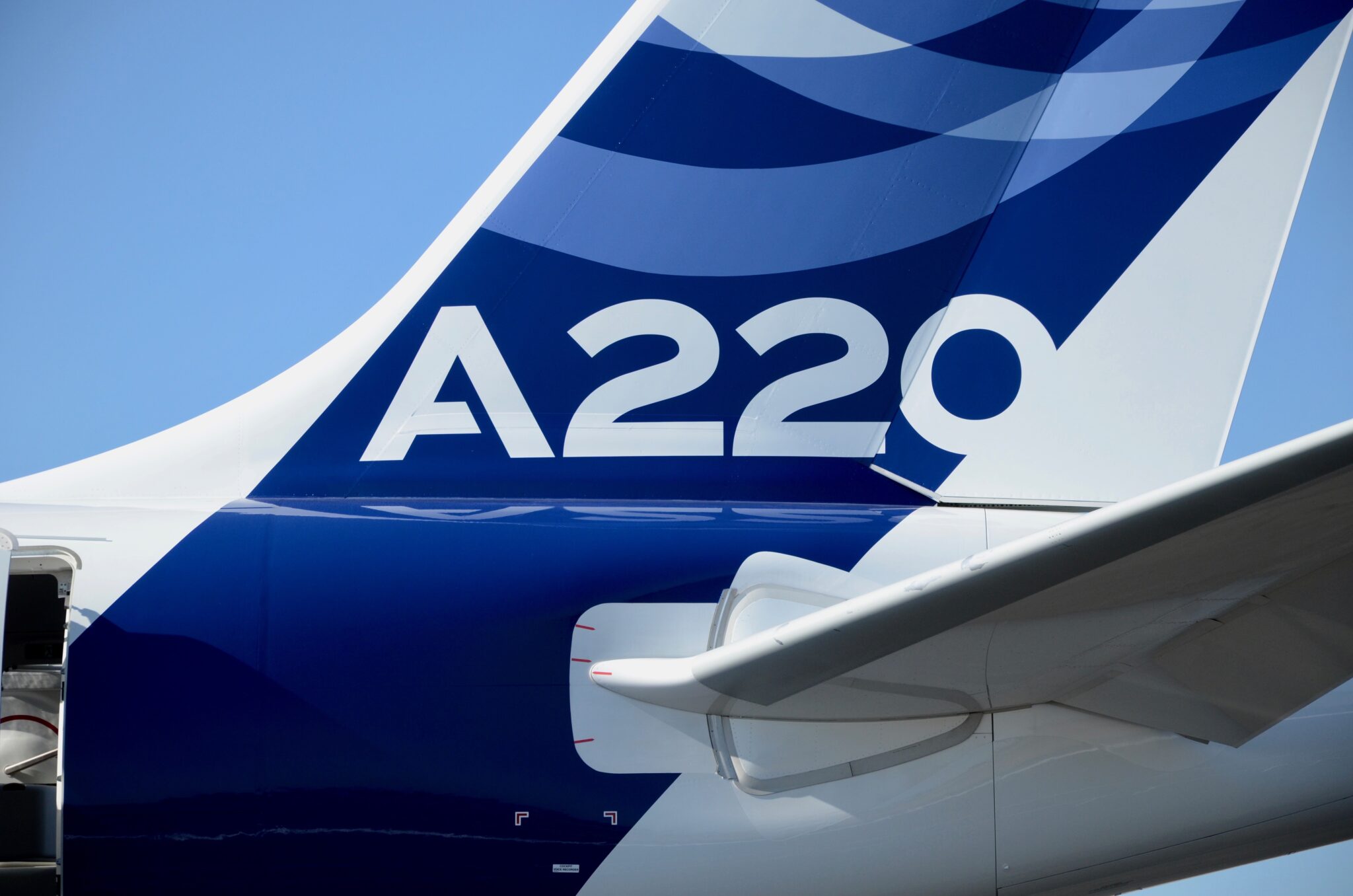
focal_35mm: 158
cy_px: 448
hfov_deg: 13.1
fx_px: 5906
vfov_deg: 8.7
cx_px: 676
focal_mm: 105
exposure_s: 1/1000
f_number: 8
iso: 400
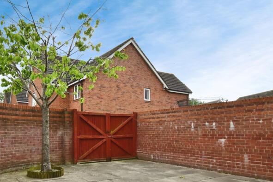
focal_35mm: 26
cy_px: 128
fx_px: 197
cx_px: 96
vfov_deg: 48.4
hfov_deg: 67.8
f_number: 8
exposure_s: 1/320
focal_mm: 10
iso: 640
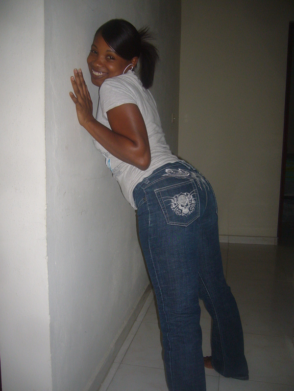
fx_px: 396
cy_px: 196
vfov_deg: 52.6
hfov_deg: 40.7
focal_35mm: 35
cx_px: 147
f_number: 2.8
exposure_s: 1/30
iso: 100
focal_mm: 5.8
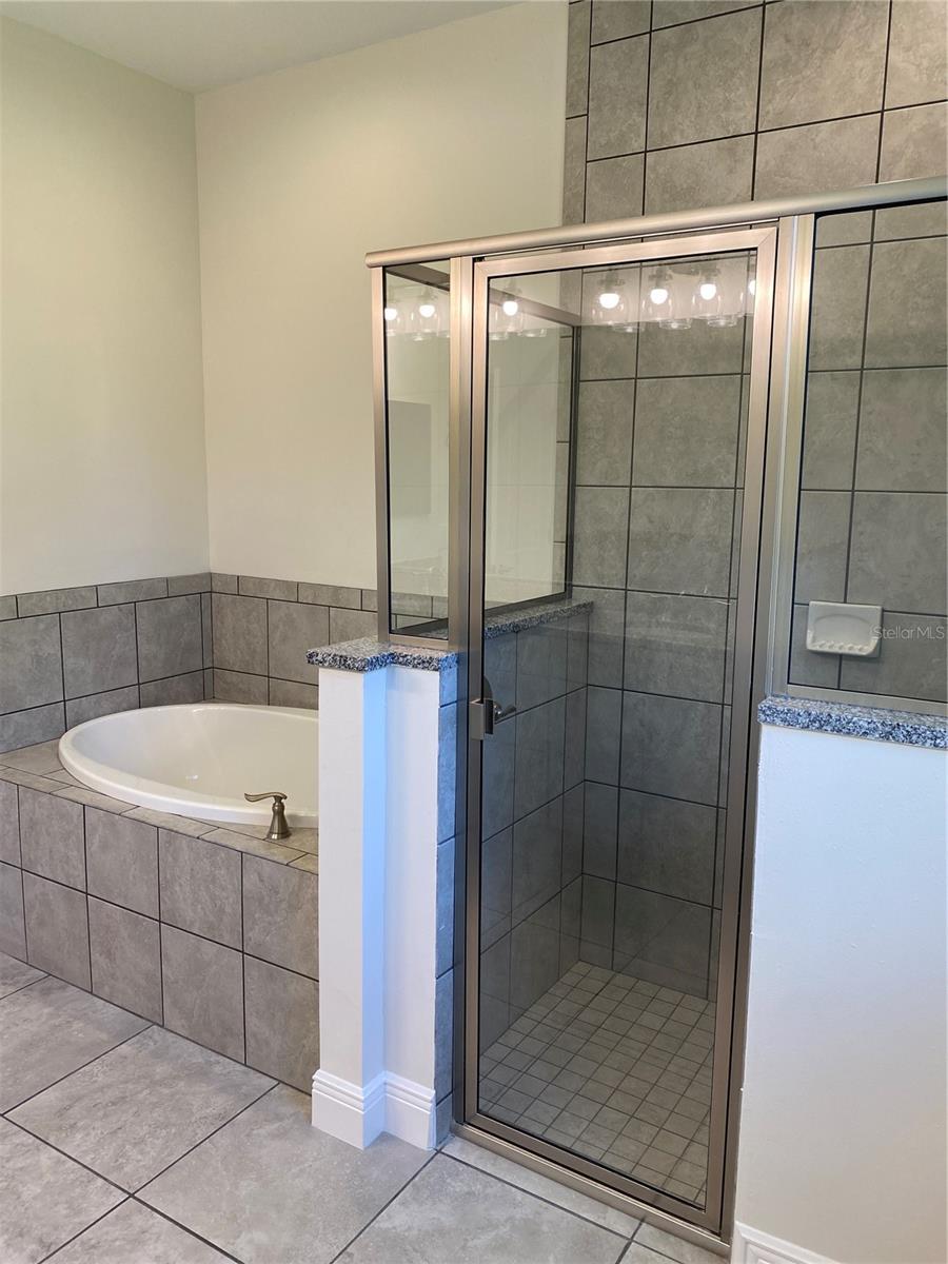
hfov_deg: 53.1
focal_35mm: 26
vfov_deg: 67.3
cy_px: 632
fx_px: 949
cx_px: 474
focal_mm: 4.25
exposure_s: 1/120
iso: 80
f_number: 1.8
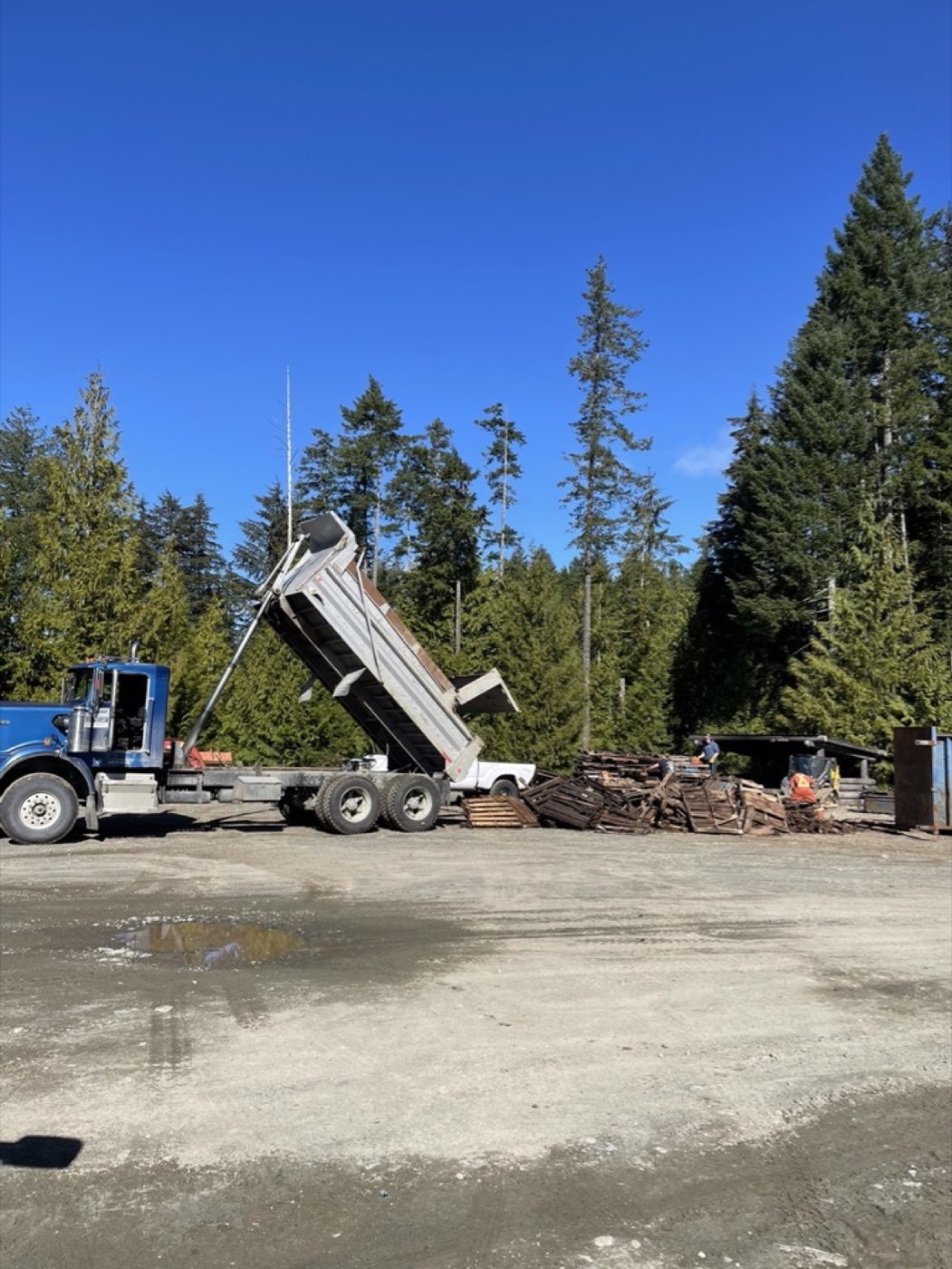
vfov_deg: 67.3
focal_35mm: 26
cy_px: 634
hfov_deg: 53.1
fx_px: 953
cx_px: 476
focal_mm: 4.2
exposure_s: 1/3300
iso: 32
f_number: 1.6
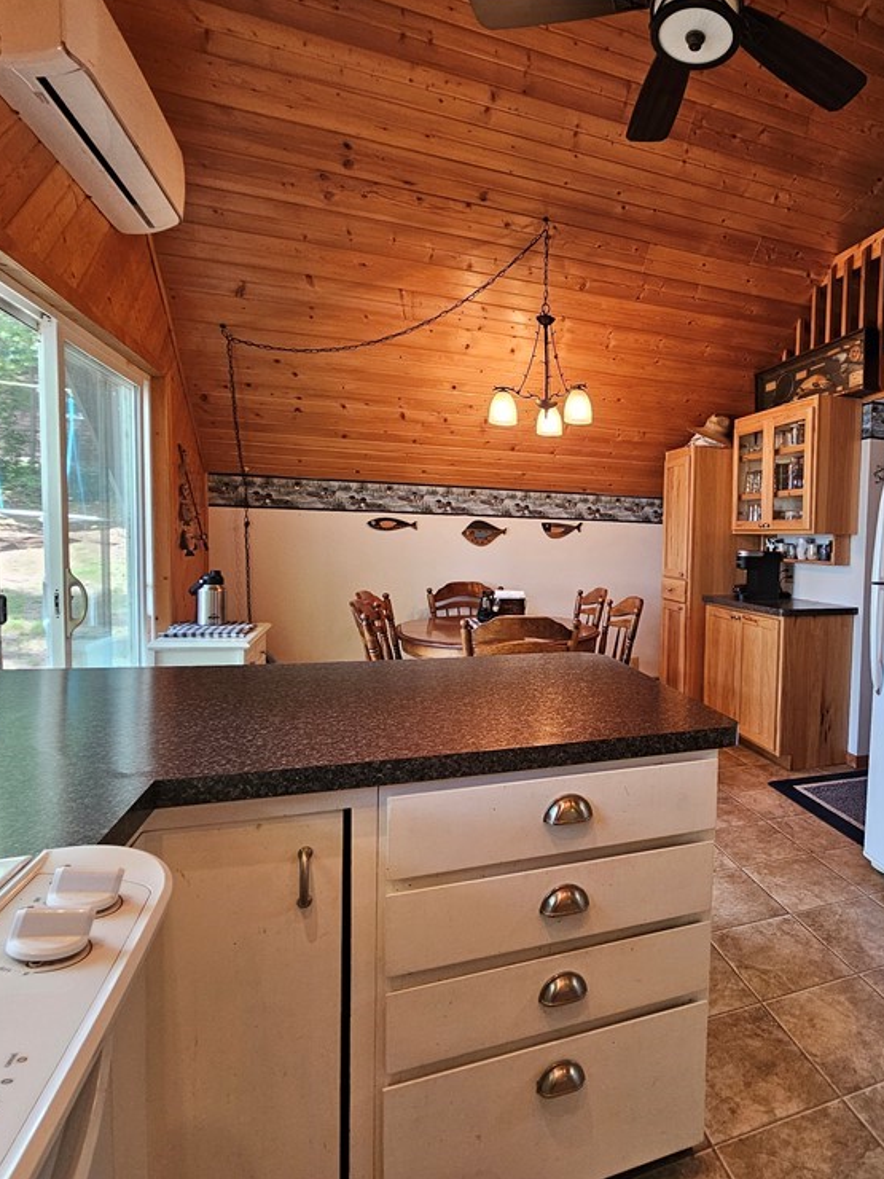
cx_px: 666
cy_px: 594
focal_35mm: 18
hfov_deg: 67.0
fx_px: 613
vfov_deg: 87.8
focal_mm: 2.2
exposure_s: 1/60
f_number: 2.2
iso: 200
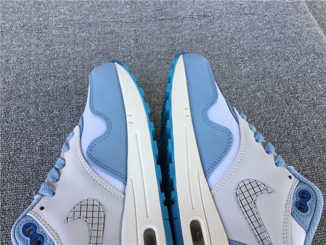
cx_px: 163
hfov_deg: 58.4
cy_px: 122
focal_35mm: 31
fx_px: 292
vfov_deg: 45.4
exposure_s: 1/107
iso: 25
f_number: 2.4
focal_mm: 3.3
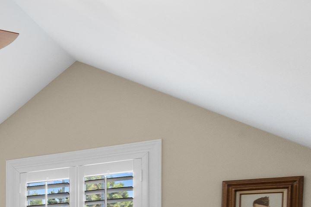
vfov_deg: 19.4
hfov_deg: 21.4
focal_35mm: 64
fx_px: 553
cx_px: -242
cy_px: 276
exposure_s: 1/4
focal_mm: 10
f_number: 4.5
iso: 100
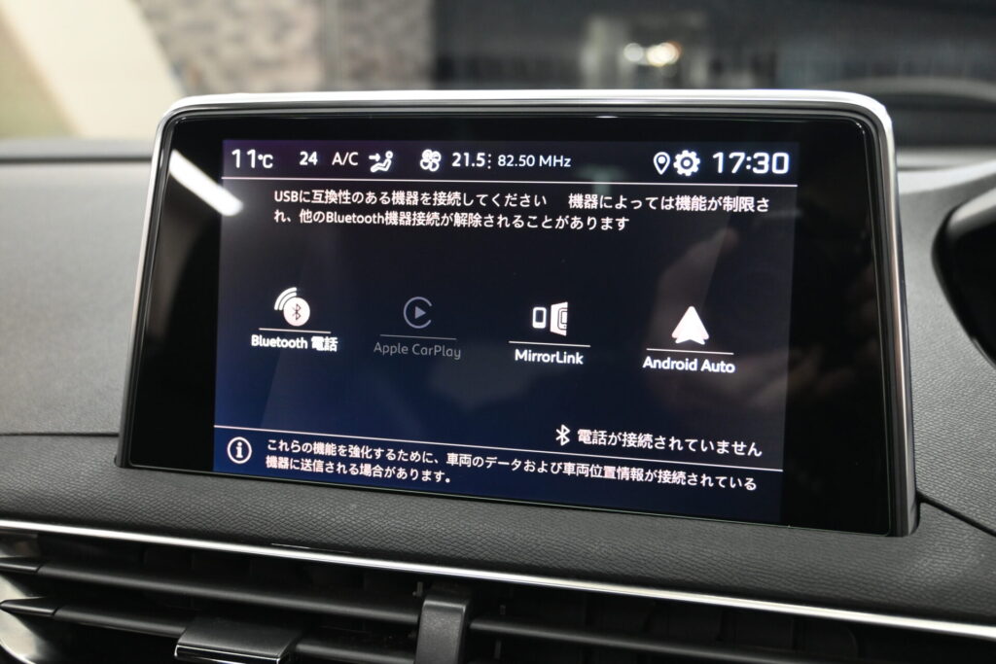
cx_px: 498
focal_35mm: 36
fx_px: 996
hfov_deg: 53.1
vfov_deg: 36.9
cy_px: 332
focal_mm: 24
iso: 1600
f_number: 4.2
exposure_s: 1/125
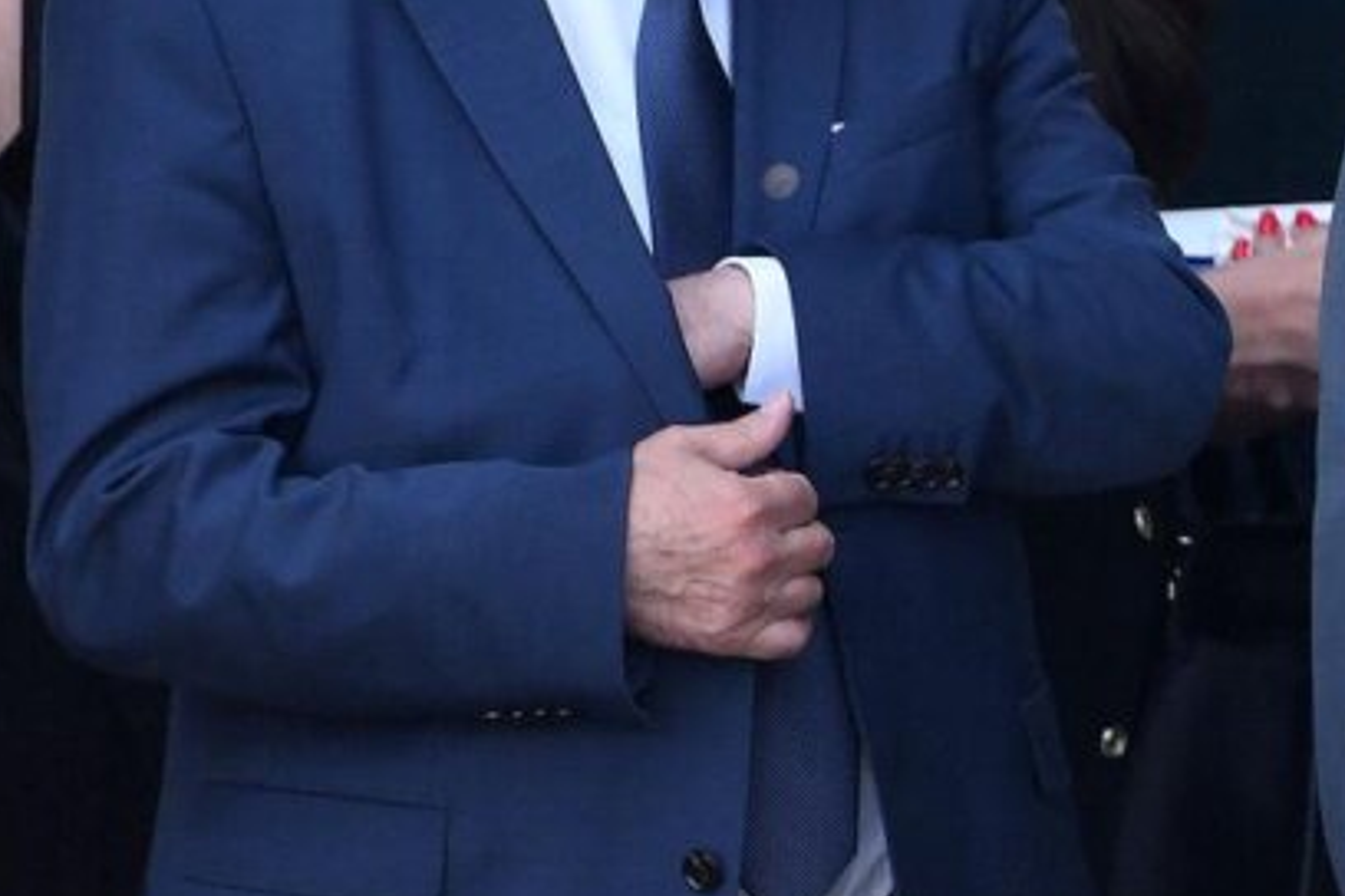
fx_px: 23050
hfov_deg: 3.3
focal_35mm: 617
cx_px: 969
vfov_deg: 2.2
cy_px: 165
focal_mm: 200
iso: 400
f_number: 5
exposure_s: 1/1000
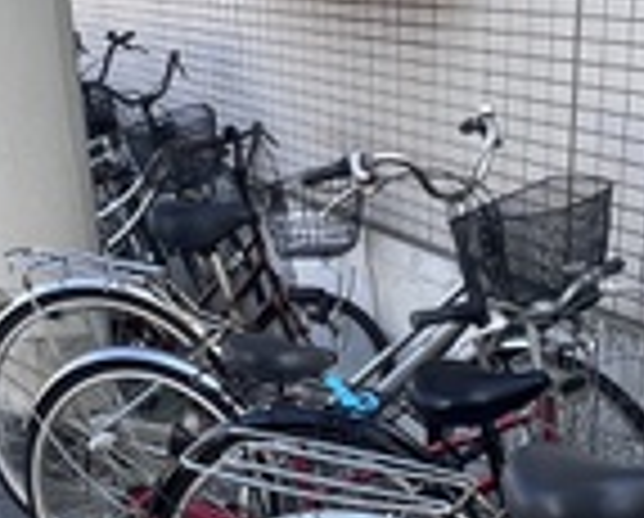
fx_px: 1184
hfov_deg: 29.7
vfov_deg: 23.7
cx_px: 513
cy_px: 507
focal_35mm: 62
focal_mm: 1.57
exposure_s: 1/179
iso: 32
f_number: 1.8
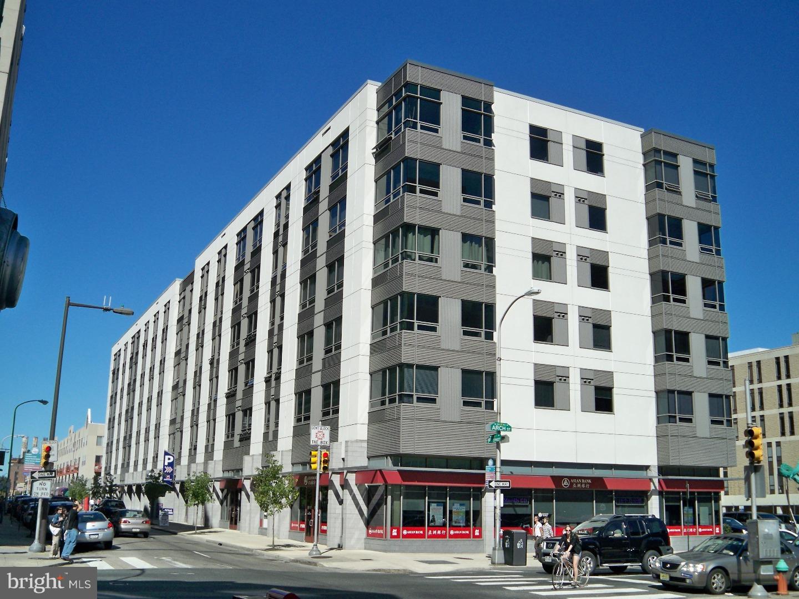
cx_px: 400
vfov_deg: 38.7
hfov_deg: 50.1
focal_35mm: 37
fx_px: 854
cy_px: 300
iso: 80
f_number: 8.6
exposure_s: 1/250
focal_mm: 7.9
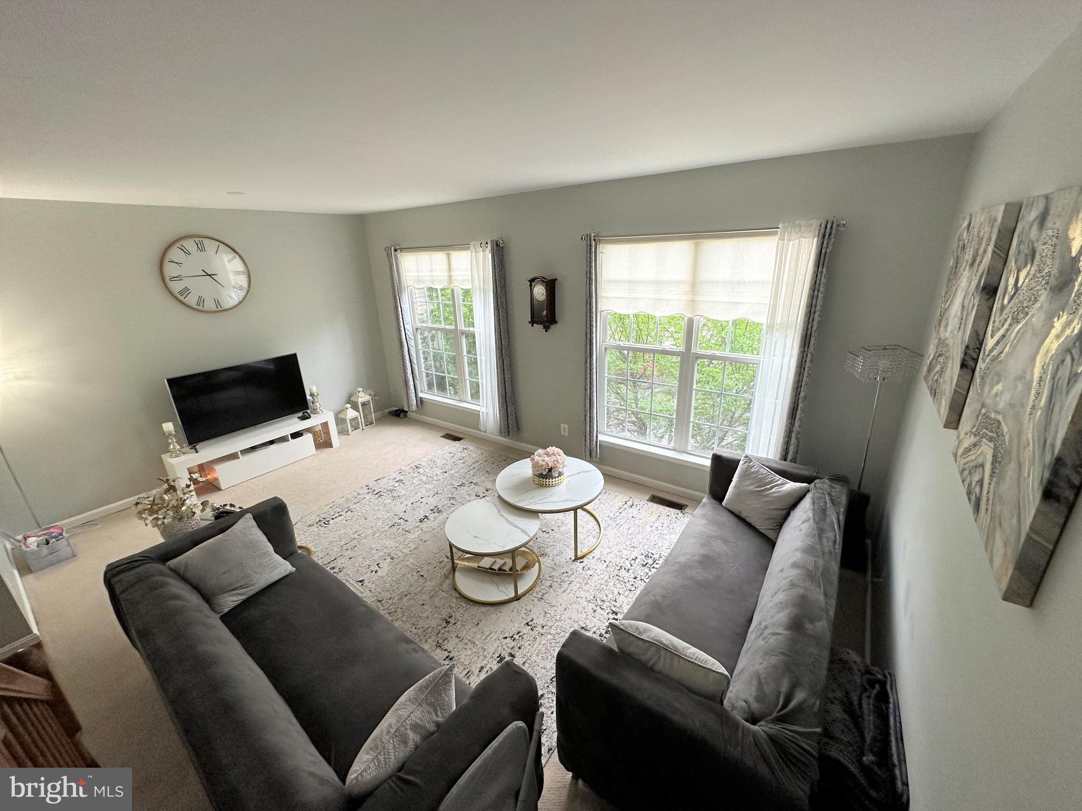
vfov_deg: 85.7
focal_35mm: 14
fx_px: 438
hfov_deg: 102.1
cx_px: 541
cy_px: 406
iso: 160
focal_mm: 2.22
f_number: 2.2
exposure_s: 1/120
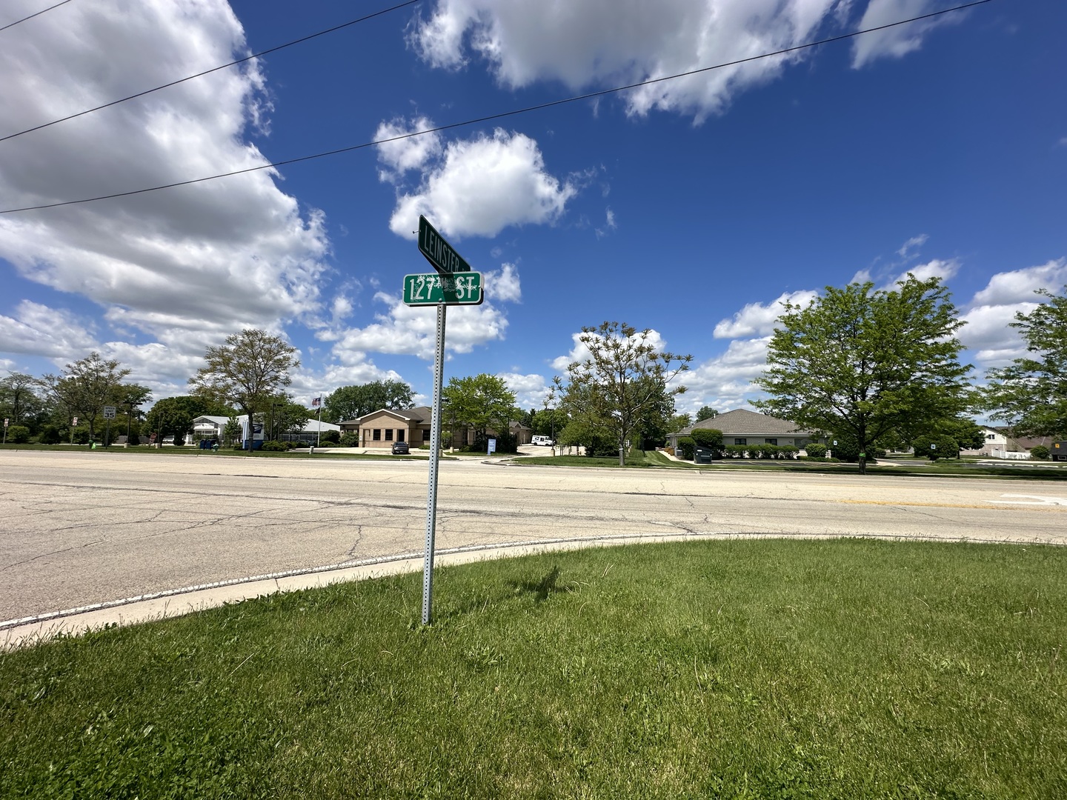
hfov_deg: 102.1
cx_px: 534
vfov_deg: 85.7
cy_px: 400
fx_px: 432
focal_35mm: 14
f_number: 2.2
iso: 50
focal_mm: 2.22
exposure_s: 1/3610
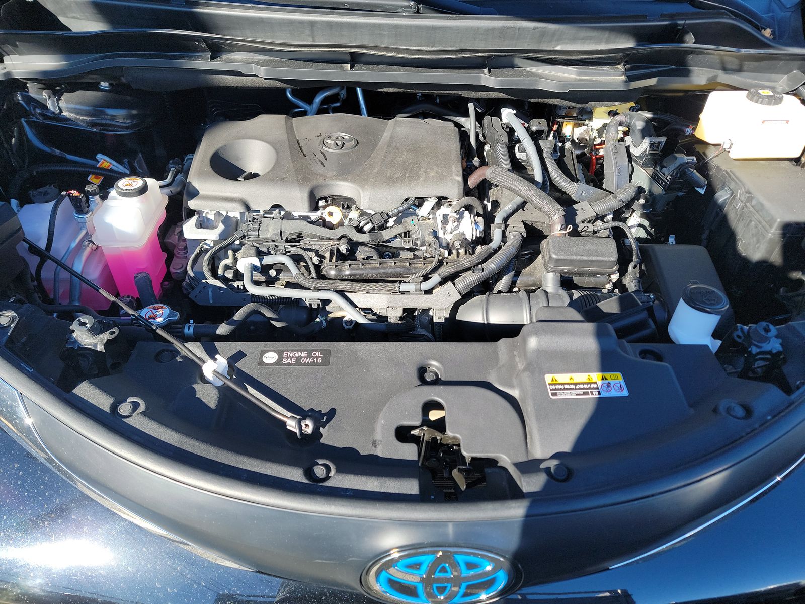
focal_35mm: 24
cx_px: 402
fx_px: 558
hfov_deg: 71.6
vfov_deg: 56.8
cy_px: 302
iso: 50
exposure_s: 1/168
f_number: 1.8
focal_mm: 6.7
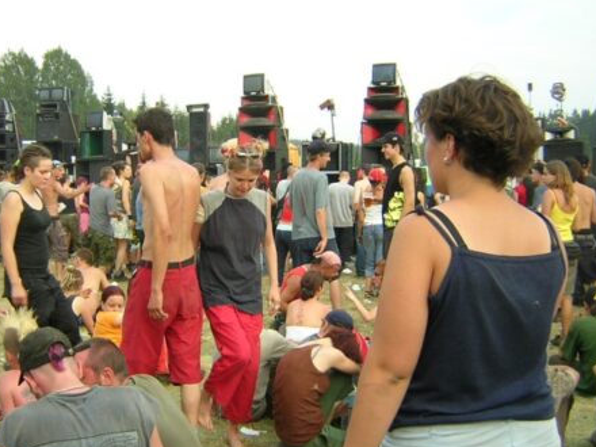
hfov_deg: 42.0
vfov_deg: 32.2
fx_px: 775
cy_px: 223
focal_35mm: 45
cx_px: 270
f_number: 2.6
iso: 100
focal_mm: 4.7
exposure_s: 1/126
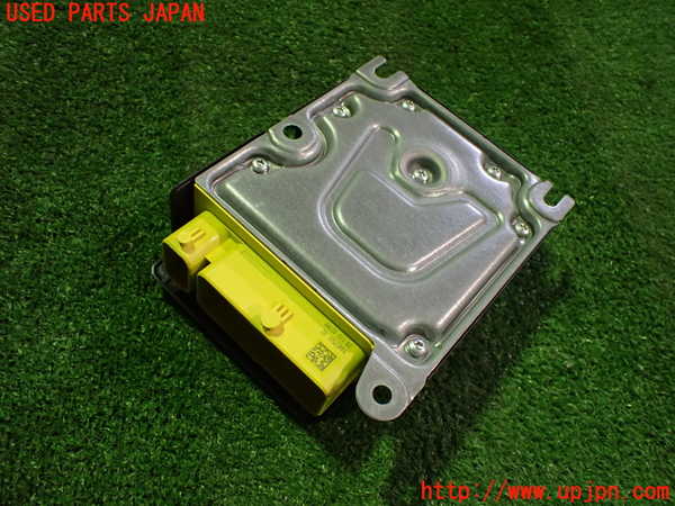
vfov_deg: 46.8
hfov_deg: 60.0
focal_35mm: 30
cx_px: 338
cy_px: 253
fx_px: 585
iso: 800
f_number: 2.3
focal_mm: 5.4
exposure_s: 1/100
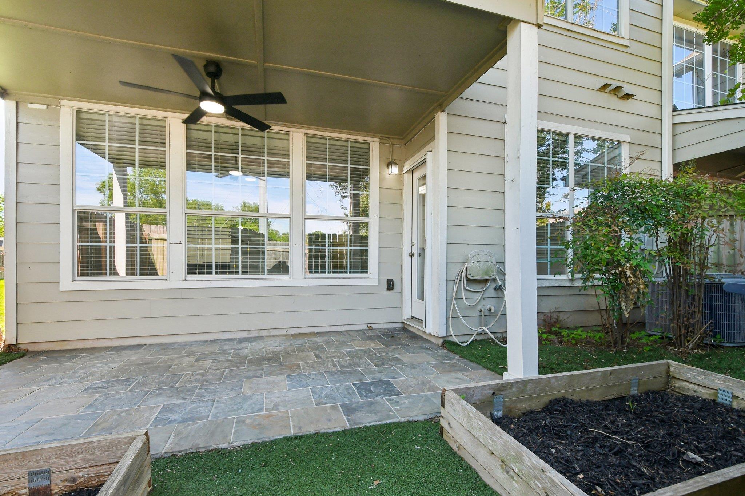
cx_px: 372
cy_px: 248
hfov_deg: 100.4
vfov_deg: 77.3
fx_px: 310
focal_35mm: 15
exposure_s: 1/80
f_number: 8
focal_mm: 10
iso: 400
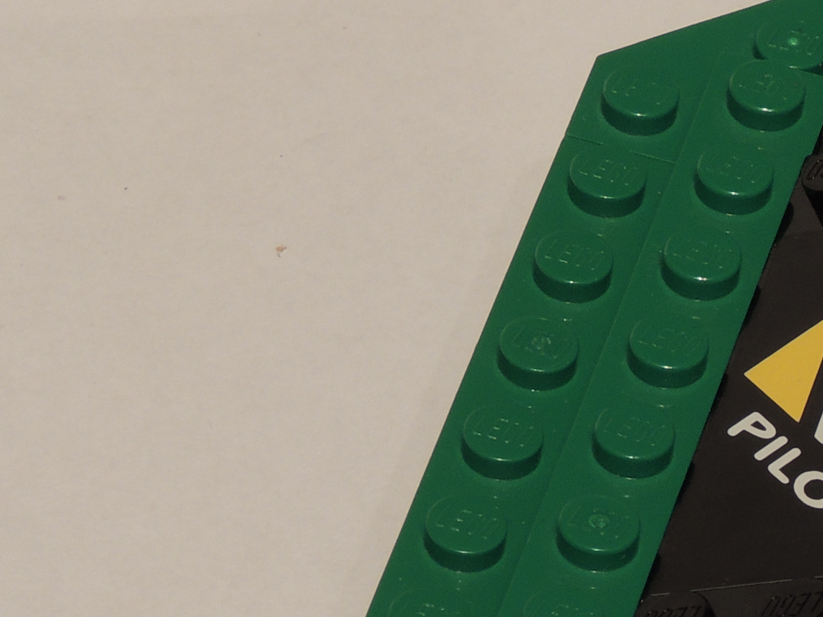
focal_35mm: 274
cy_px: 697
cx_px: 1099
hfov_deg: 7.2
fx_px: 6513
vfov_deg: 5.4
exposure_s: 1/2.5
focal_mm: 16
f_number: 6.4
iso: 100
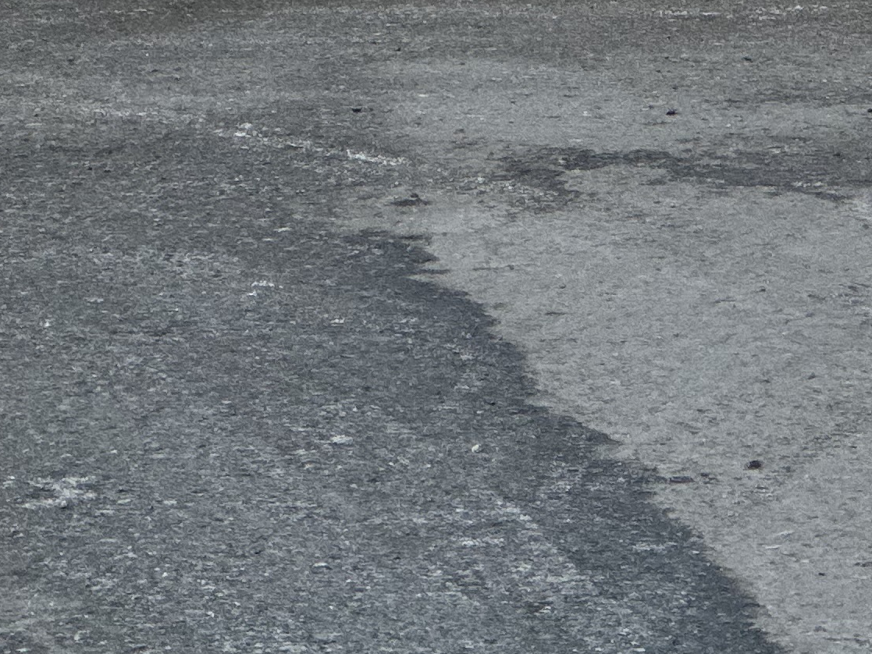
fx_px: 7004
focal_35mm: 278
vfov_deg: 5.3
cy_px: -198
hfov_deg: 7.1
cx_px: 803
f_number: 2.8
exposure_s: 1/121
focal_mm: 9
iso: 125
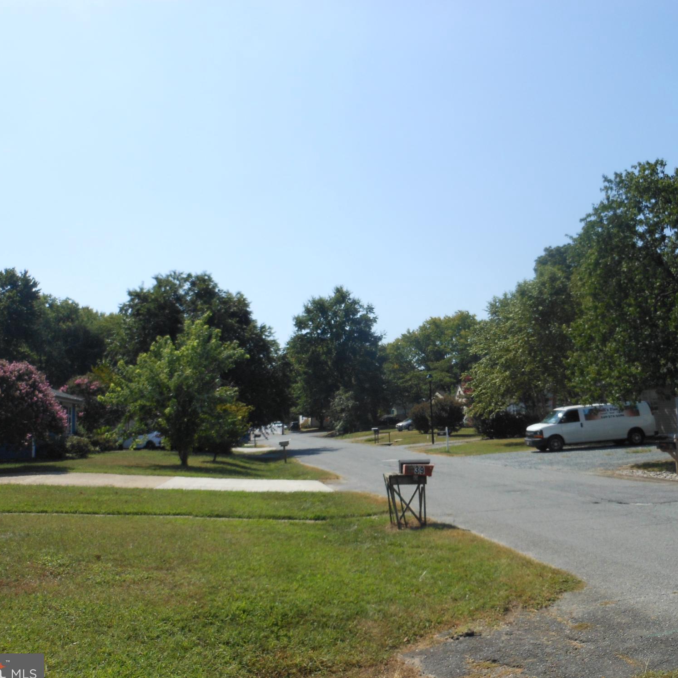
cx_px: 396
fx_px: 753
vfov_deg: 48.5
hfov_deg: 48.2
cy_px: 342
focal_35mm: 34
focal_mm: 5
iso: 80
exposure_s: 1/800
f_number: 3.7
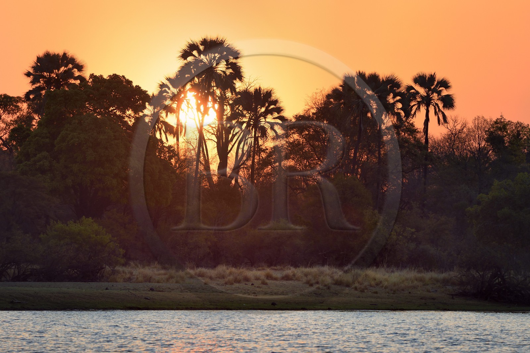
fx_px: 3974
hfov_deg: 7.6
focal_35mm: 270
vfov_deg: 5.1
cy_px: 176
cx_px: 265
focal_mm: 270
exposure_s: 1/500
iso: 250
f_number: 5.6
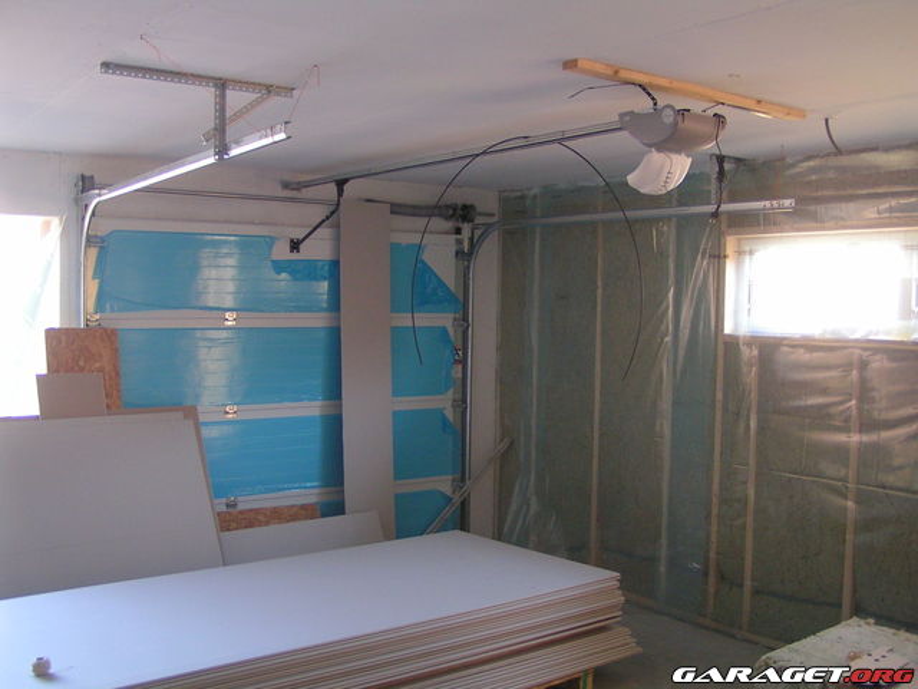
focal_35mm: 38
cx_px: 459
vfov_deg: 37.7
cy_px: 344
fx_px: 1008
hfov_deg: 49.0
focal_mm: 5.8
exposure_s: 1/40
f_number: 2.8
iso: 125
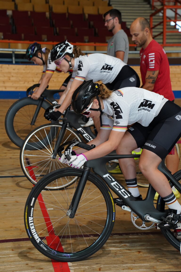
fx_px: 566
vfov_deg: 27.0
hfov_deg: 18.2
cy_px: 136
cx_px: 90
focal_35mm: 75
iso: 4000
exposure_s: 1/125
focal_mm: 75
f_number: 3.5
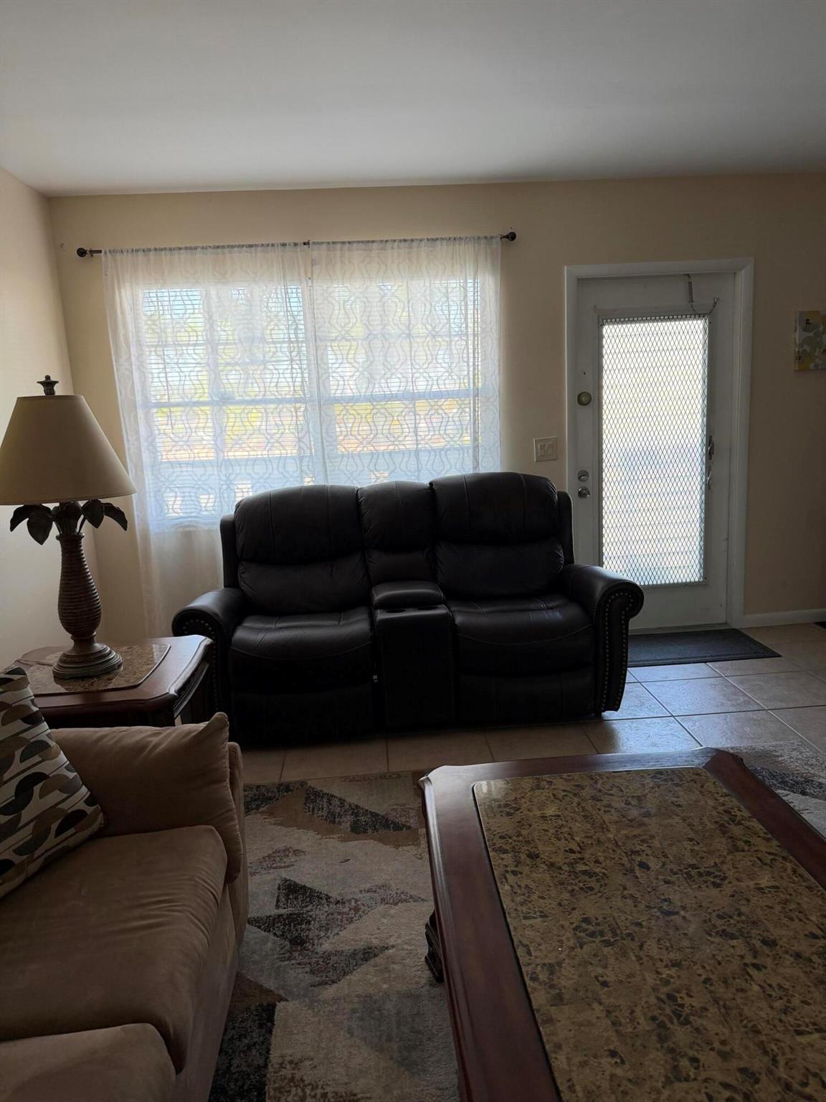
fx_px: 764
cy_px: 551
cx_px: 413
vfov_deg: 71.6
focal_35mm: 24
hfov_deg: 56.8
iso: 160
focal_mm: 6.76
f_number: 1.78
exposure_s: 1/121
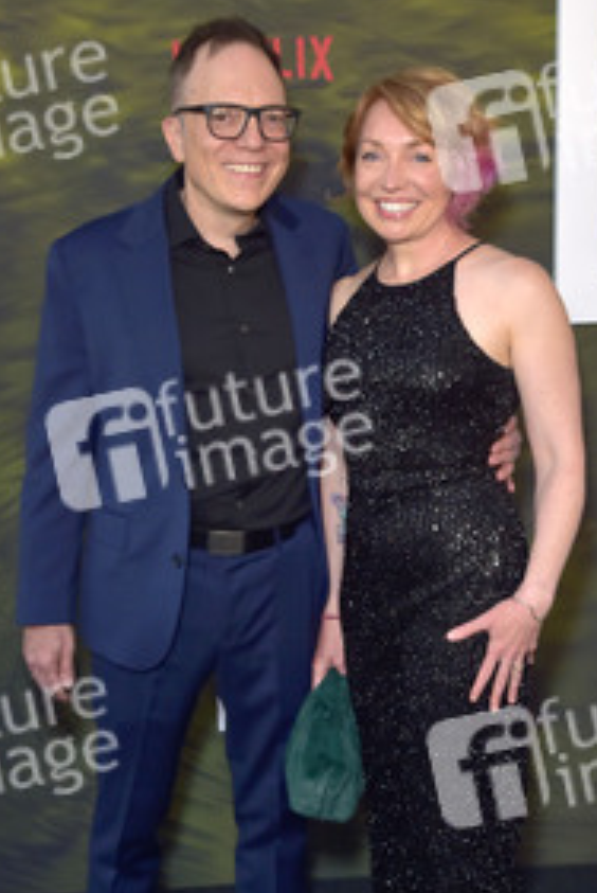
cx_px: 303
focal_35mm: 54
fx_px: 1340
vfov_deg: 36.5
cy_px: 594
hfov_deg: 25.1
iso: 800
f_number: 6.3
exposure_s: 1/200
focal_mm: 38
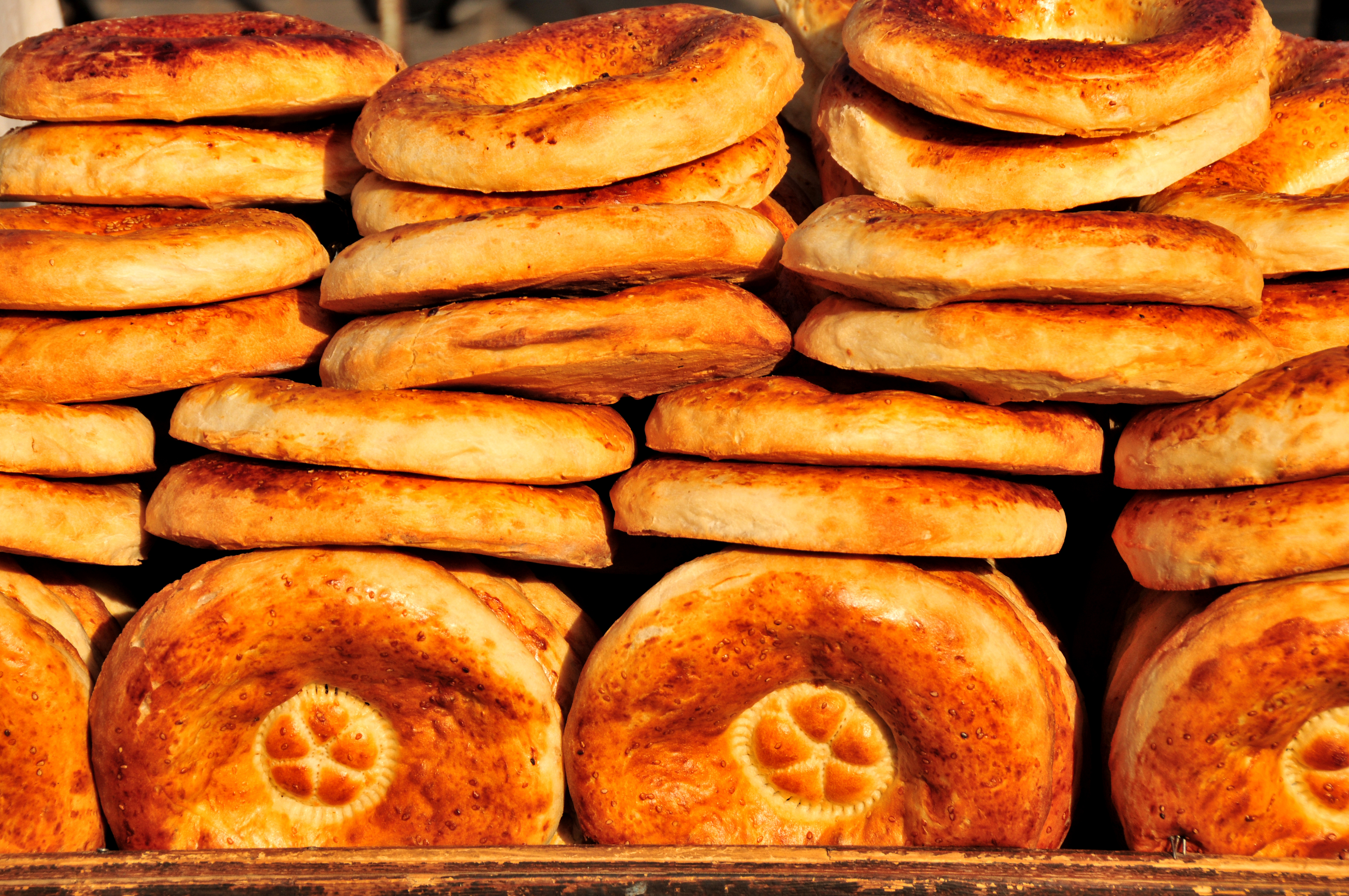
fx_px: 5053
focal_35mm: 135
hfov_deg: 15.2
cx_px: 674
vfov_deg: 10.1
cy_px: 448
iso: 200
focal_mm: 90
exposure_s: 1/800
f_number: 8
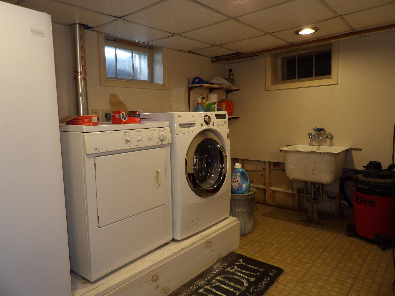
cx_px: 198
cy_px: 148
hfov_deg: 71.6
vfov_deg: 56.8
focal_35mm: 24
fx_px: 274
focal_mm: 4.3
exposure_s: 1/33
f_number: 3.2
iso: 200
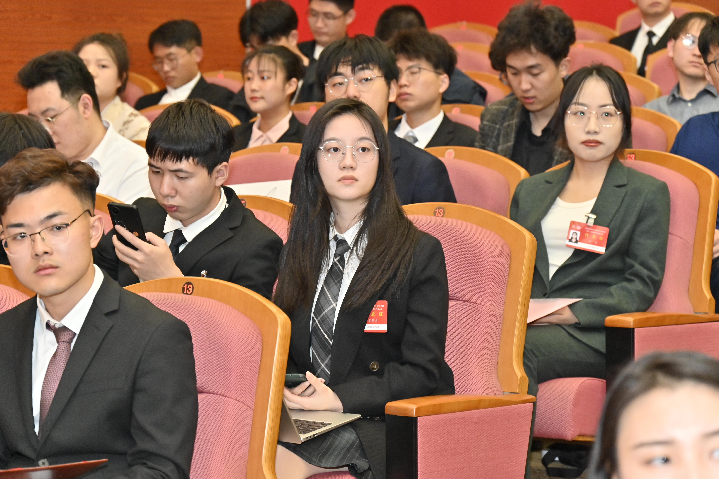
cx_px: 360
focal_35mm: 105
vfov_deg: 13.0
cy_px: 240
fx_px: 2096
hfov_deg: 19.5
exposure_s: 1/125
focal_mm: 105
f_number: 6.3
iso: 4000
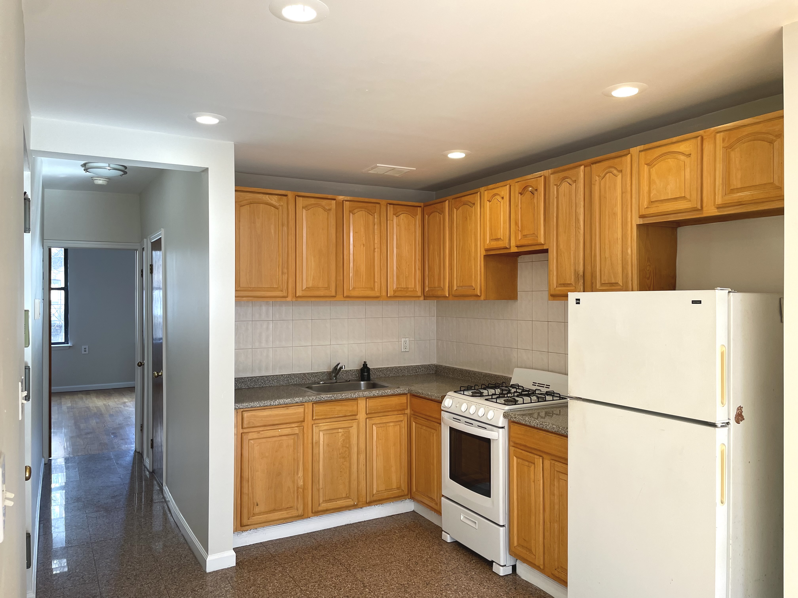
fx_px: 599
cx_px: 399
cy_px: 299
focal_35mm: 26
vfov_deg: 53.1
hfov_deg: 67.3
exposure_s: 1/60
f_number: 1.6
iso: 80
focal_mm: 4.2
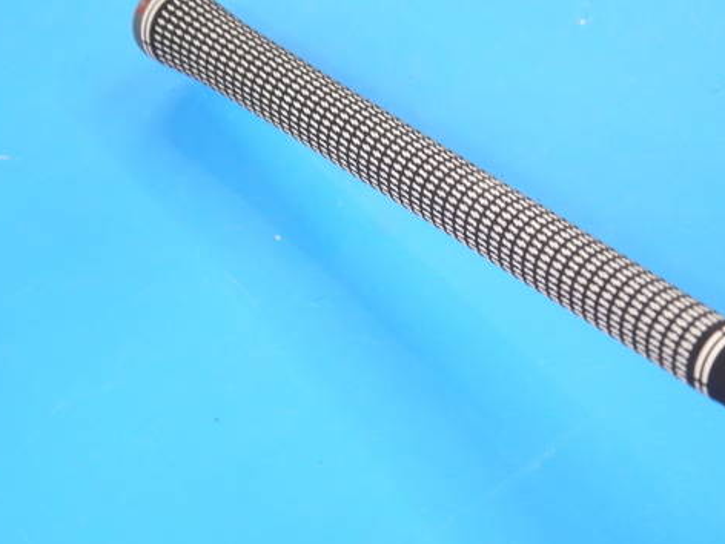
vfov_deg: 17.6
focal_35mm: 84
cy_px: 283
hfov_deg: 23.3
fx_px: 1759
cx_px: 396
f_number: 5
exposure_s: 1/60
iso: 500
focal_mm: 31
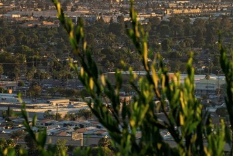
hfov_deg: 7.1
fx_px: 1865
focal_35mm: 288
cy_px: -35
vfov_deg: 4.8
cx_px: -25
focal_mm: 105
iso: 500
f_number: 9
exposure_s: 1/400
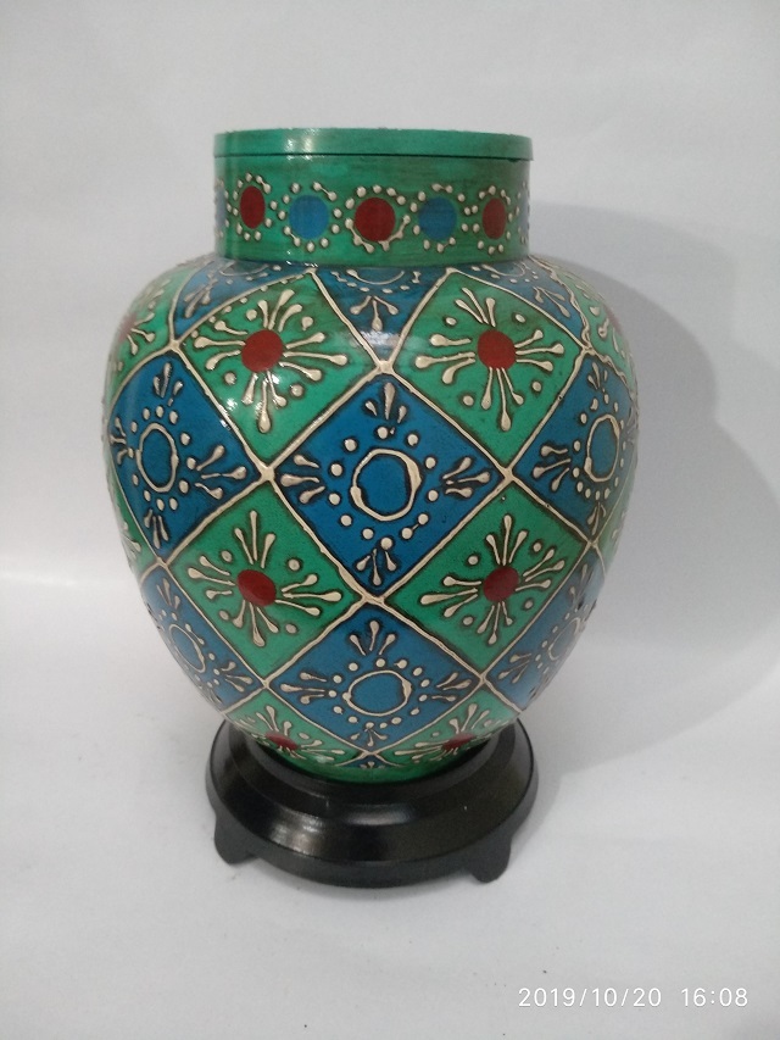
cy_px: 520
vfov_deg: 76.4
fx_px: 661
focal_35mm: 22
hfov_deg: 61.1
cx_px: 390
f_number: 2.2
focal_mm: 3.81
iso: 800
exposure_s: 1/20
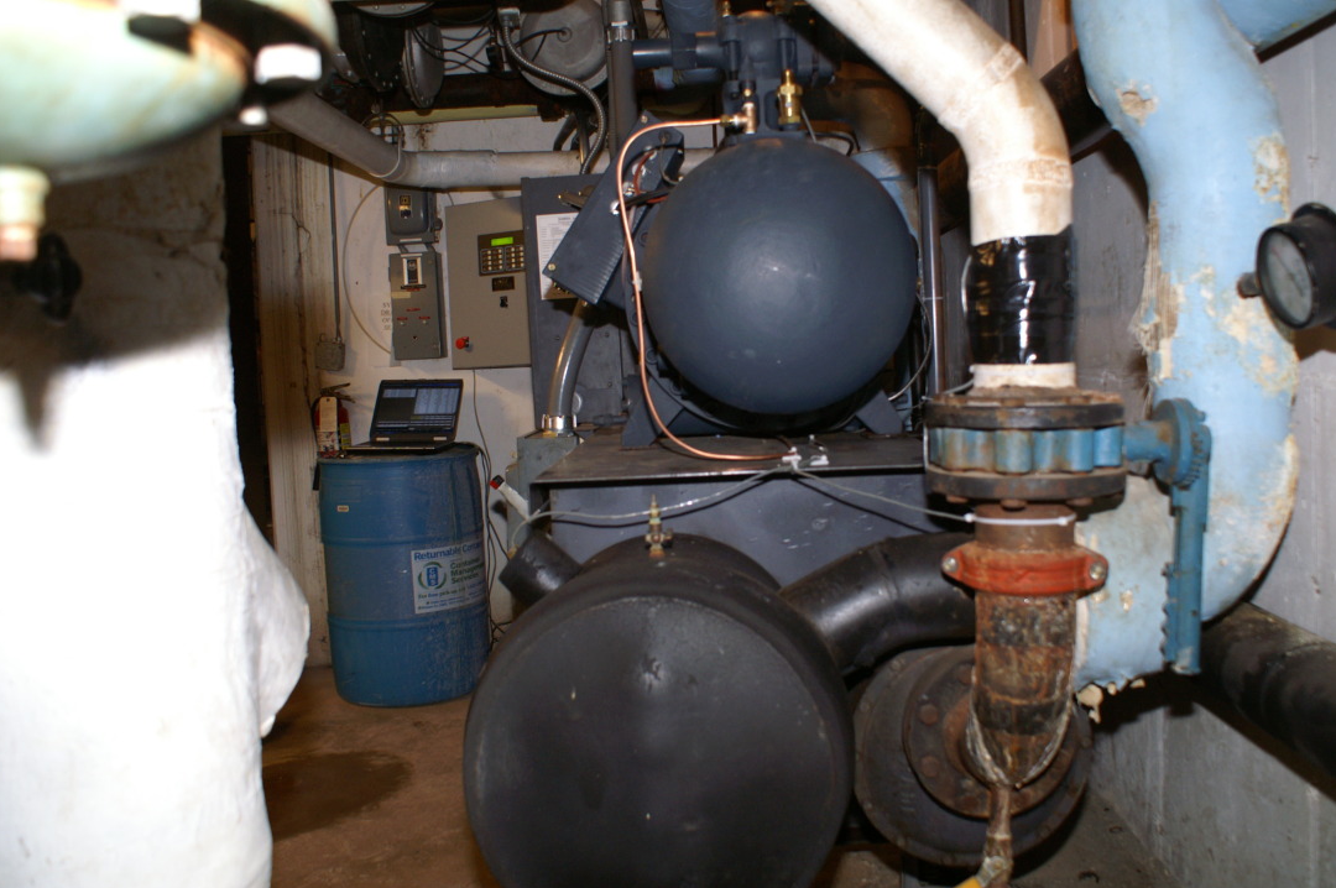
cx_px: 708
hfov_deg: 61.9
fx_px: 1112
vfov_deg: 43.5
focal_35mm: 30
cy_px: 414
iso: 400
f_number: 3.5
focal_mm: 18
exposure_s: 1/60
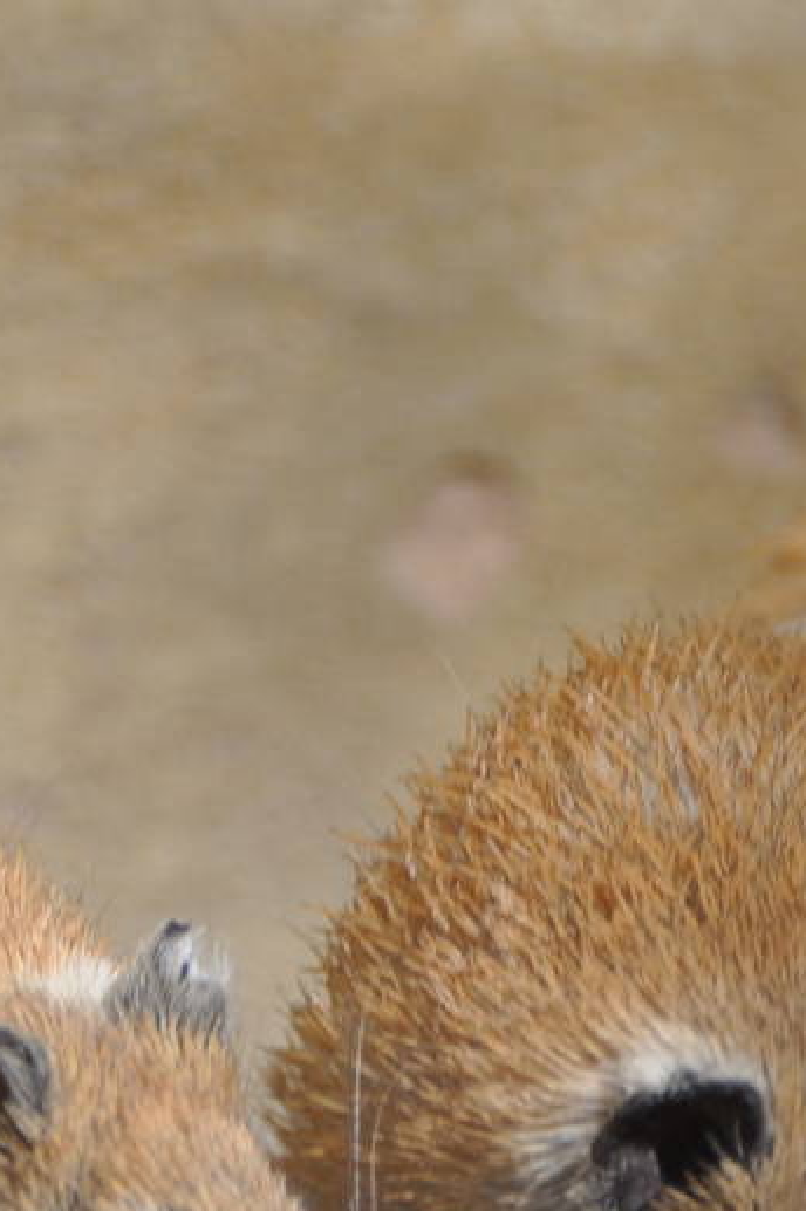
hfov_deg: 1.2
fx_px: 37459
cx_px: 323
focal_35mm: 1114
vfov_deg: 1.9
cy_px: 1189
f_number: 5.3
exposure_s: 1/320
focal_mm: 240
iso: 200
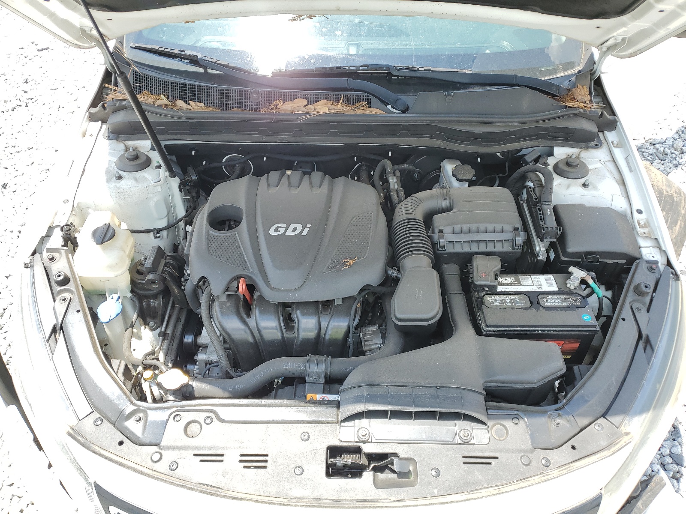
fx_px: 515
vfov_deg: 53.1
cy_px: 257
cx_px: 343
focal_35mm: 26
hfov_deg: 67.3
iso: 50
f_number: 1.5
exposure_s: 1/714
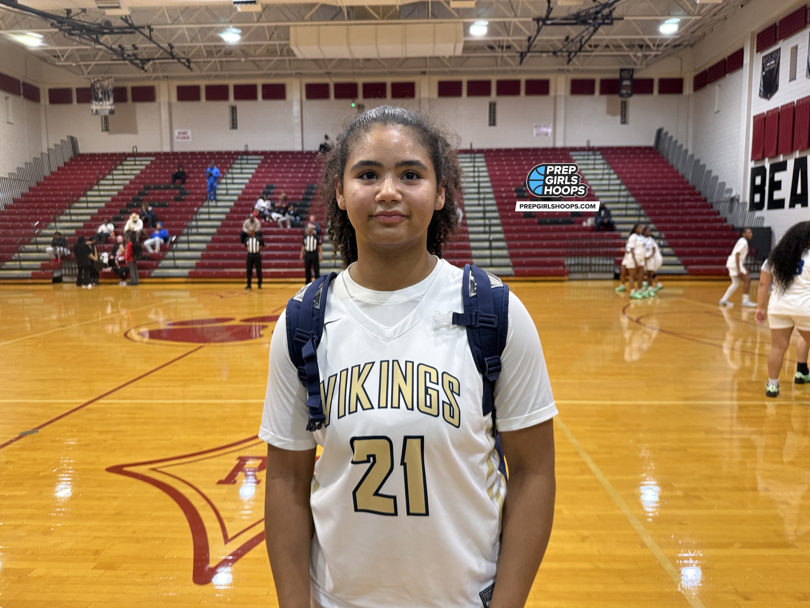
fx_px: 562
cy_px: 304
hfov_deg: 71.6
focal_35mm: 24
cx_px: 405
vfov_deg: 56.8
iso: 320
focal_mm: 6.76
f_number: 1.78
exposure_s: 1/60
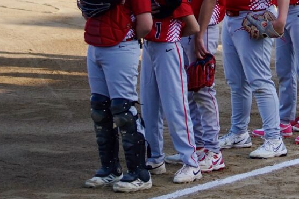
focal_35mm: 129
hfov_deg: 15.7
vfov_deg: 10.6
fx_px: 1071
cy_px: 26
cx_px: 268
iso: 400
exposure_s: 1/5000
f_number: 2.8
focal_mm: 70
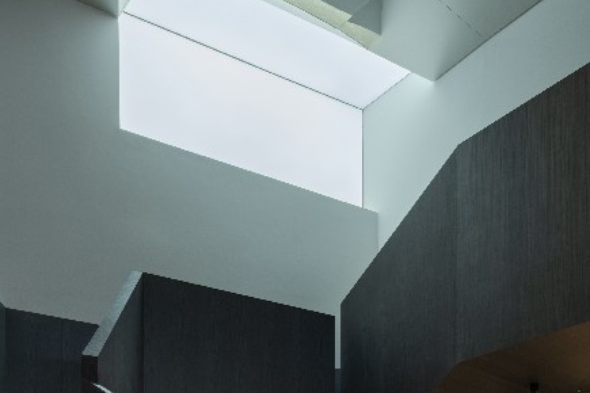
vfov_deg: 31.0
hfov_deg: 47.6
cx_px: 400
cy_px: 393
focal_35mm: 40
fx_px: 656
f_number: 18
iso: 100
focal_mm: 17
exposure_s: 1/2
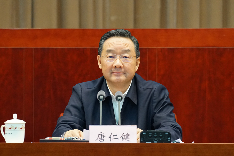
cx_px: 117
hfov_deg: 10.3
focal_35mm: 200
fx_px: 1300
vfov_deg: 6.9
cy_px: 78
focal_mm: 200
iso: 3200
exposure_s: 1/125
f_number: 4
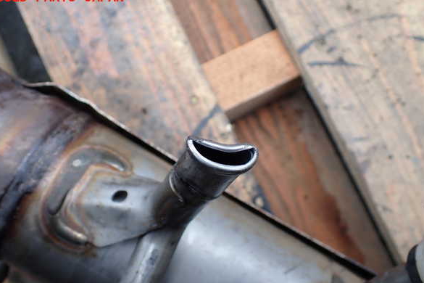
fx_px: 377
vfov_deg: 41.1
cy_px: 151
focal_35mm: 32
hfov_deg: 58.7
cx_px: 209
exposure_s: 1/160
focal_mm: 5.4
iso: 100
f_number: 2.3
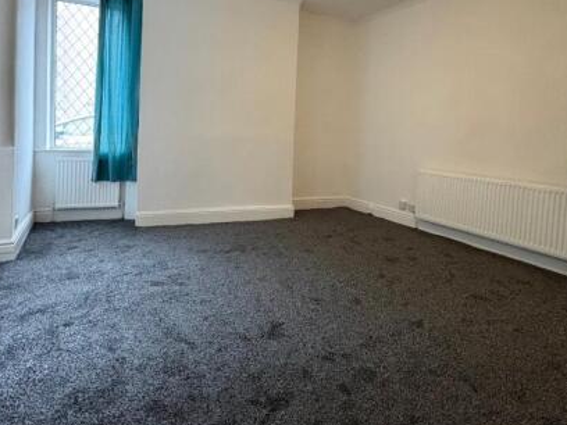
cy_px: 148
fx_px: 328
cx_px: 304
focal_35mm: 20
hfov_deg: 81.6
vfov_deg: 64.6
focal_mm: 2.22
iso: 500
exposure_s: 1/50
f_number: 2.2
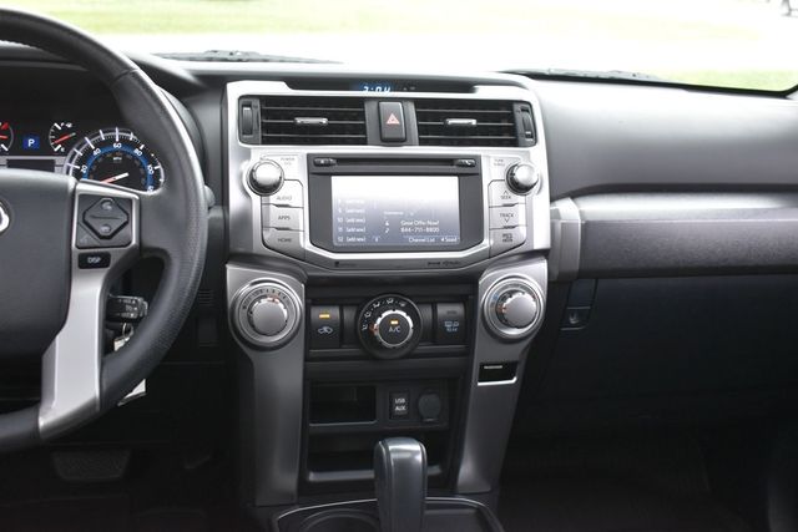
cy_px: 266
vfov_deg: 30.9
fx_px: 964
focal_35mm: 44
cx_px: 399
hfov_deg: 45.0
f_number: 4.2
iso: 1100
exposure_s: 1/125
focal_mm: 29
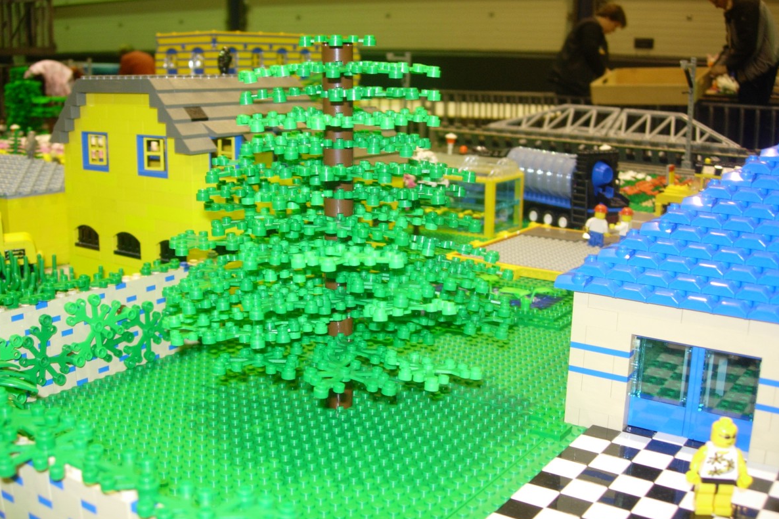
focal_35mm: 40
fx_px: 865
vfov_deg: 33.4
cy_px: 284
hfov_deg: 48.5
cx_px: 390
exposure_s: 1/7.7
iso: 79
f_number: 2.8
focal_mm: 7.8
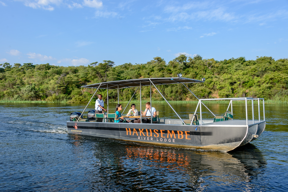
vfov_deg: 41.1
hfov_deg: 58.7
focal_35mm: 32
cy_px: 96
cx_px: 144
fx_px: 256
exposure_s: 1/500
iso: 320
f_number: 8
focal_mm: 32
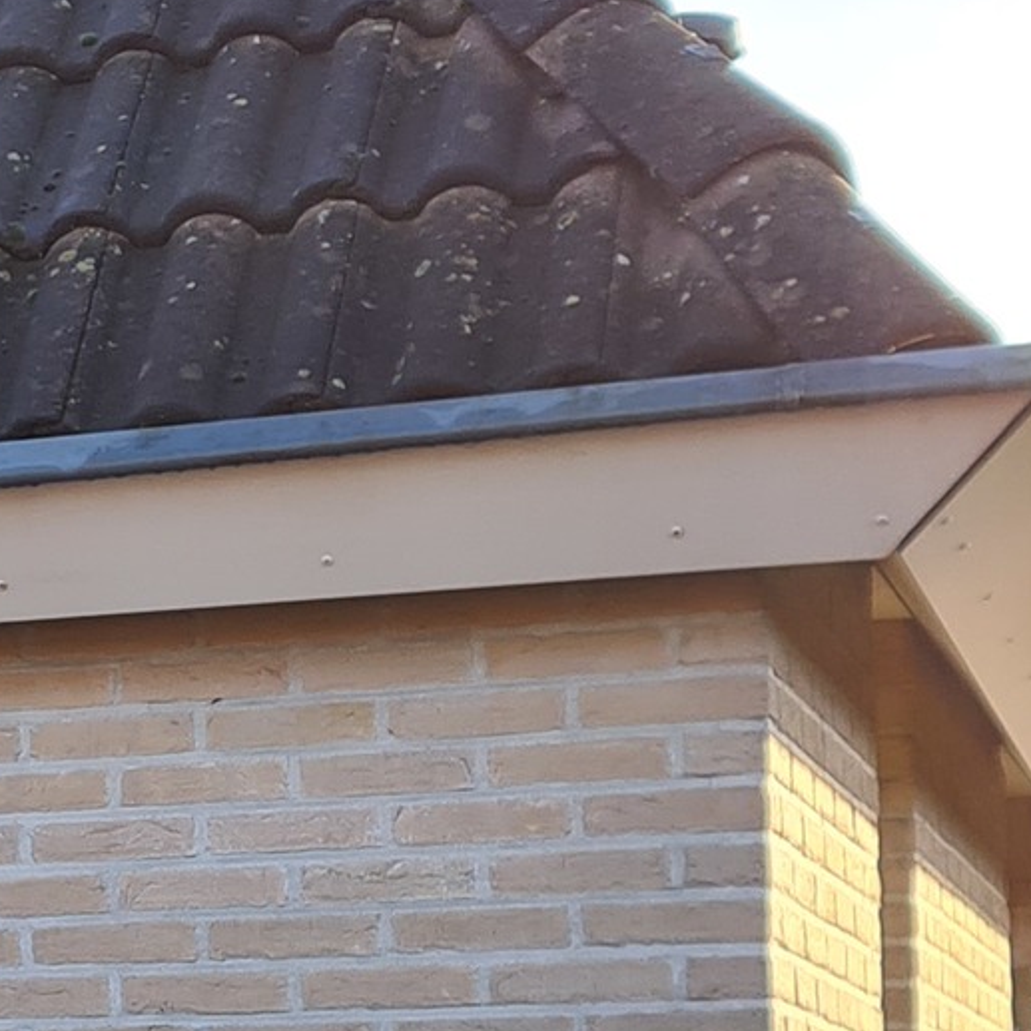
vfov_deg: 13.5
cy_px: 995
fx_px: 4313
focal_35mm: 128
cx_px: -636
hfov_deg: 12.7
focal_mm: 5.4
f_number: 1.8
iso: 50
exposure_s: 1/454
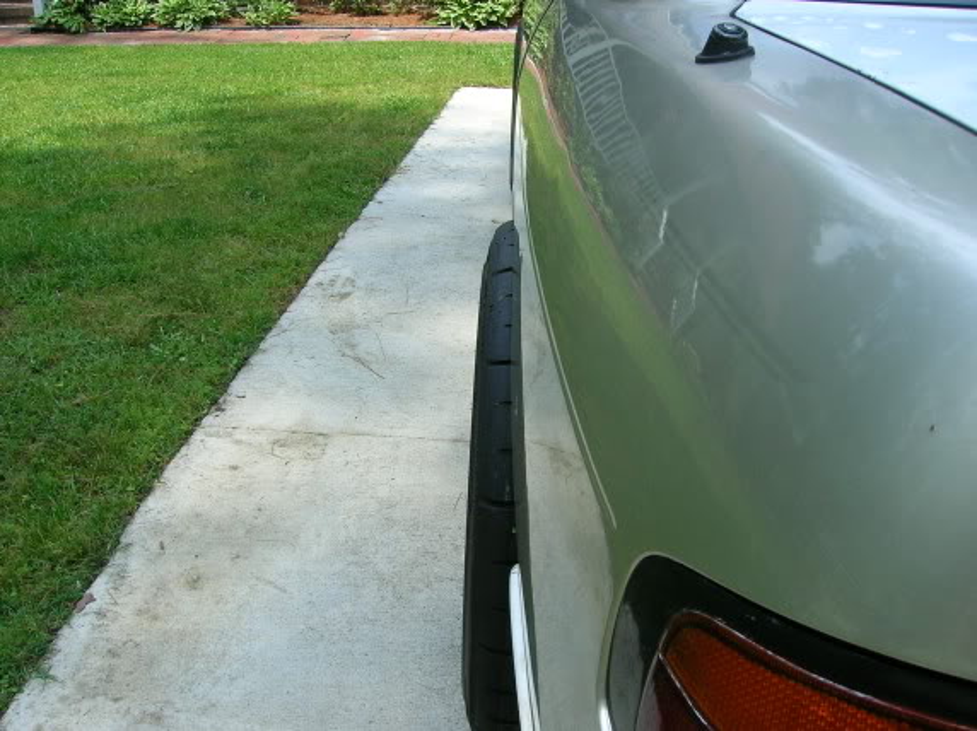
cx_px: 488
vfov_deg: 41.7
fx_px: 959
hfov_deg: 54.0
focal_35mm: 34
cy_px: 366
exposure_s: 1/220
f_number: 4.9
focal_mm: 5.7
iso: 50
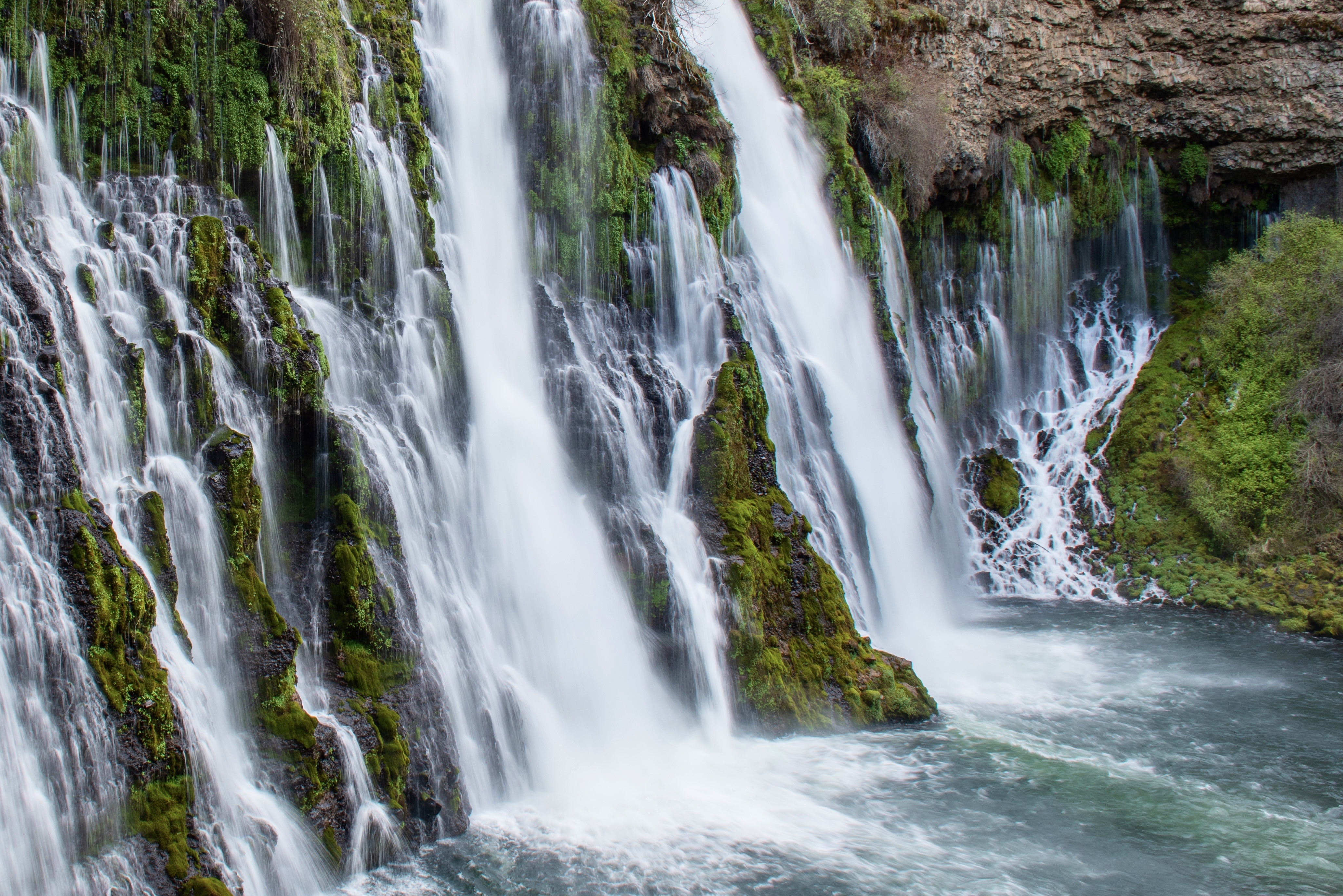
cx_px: 395
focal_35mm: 39
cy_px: 308
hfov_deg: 48.3
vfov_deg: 33.9
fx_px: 1455
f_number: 14
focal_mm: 18
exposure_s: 1/10
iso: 100
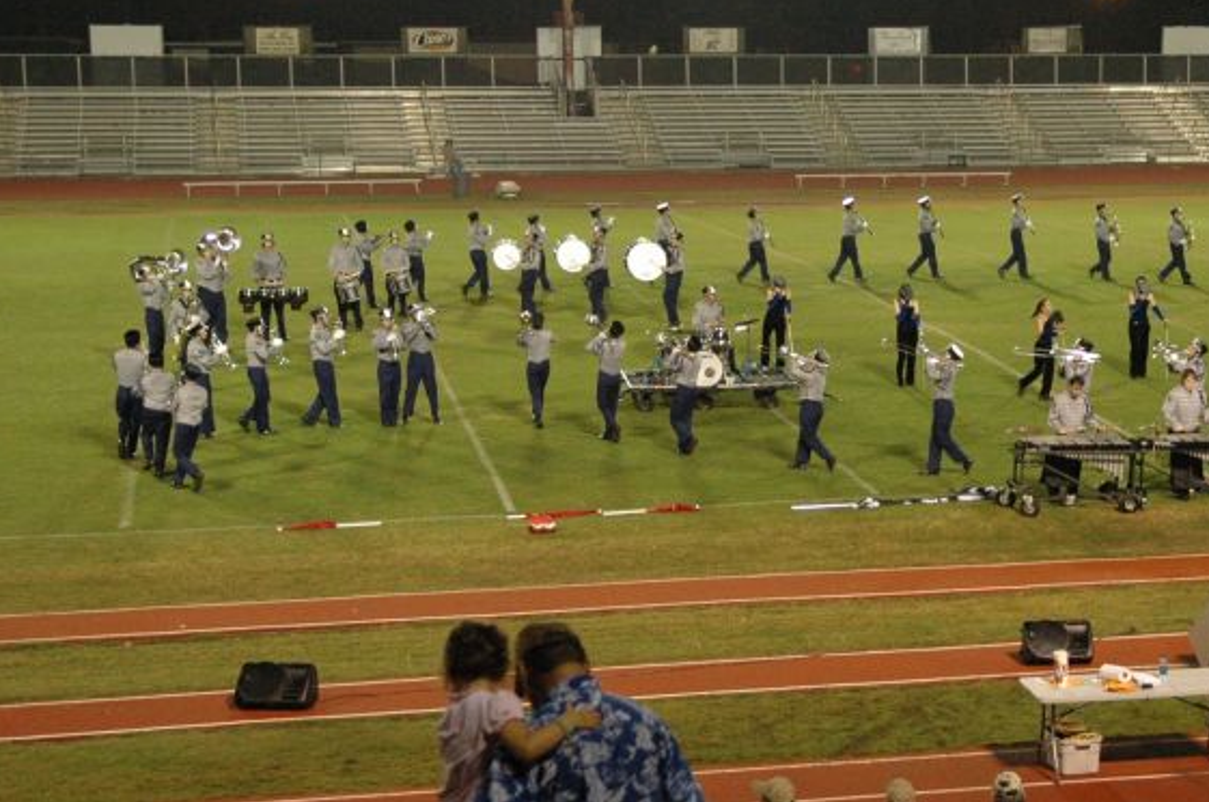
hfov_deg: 23.6
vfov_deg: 16.0
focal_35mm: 85
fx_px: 2847
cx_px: 981
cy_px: 399
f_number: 2.8
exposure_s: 1/60
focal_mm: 31
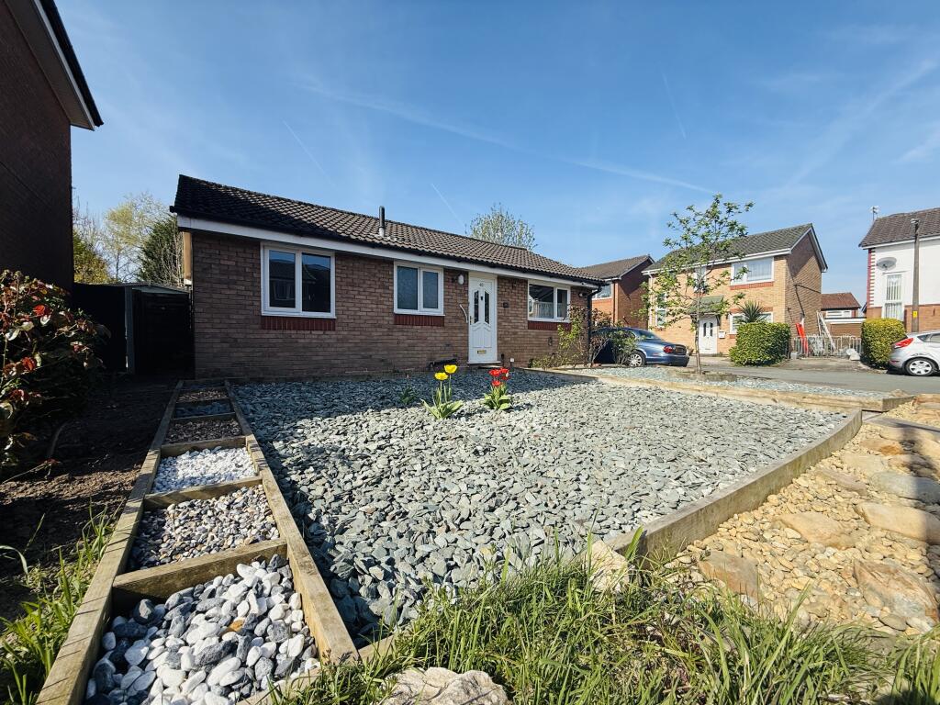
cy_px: 352
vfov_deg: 85.7
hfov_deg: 102.1
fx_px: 380
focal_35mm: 14
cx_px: 470
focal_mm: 2.22
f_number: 2.2
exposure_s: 1/1368
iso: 50
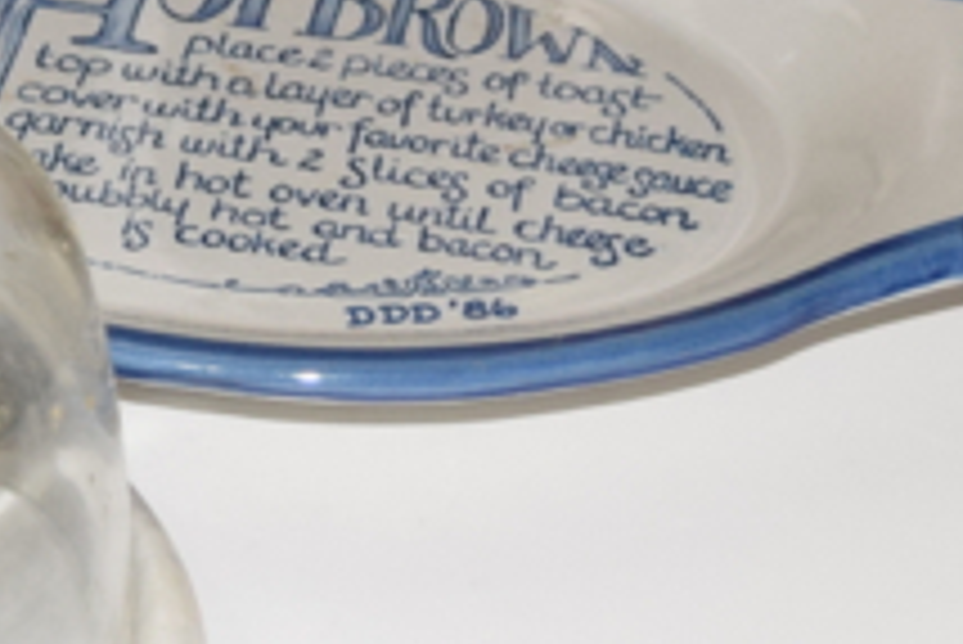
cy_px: -308
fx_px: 5996
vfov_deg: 6.1
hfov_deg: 9.1
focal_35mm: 224
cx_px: -153
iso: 640
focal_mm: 32
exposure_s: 1/60
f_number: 4.5
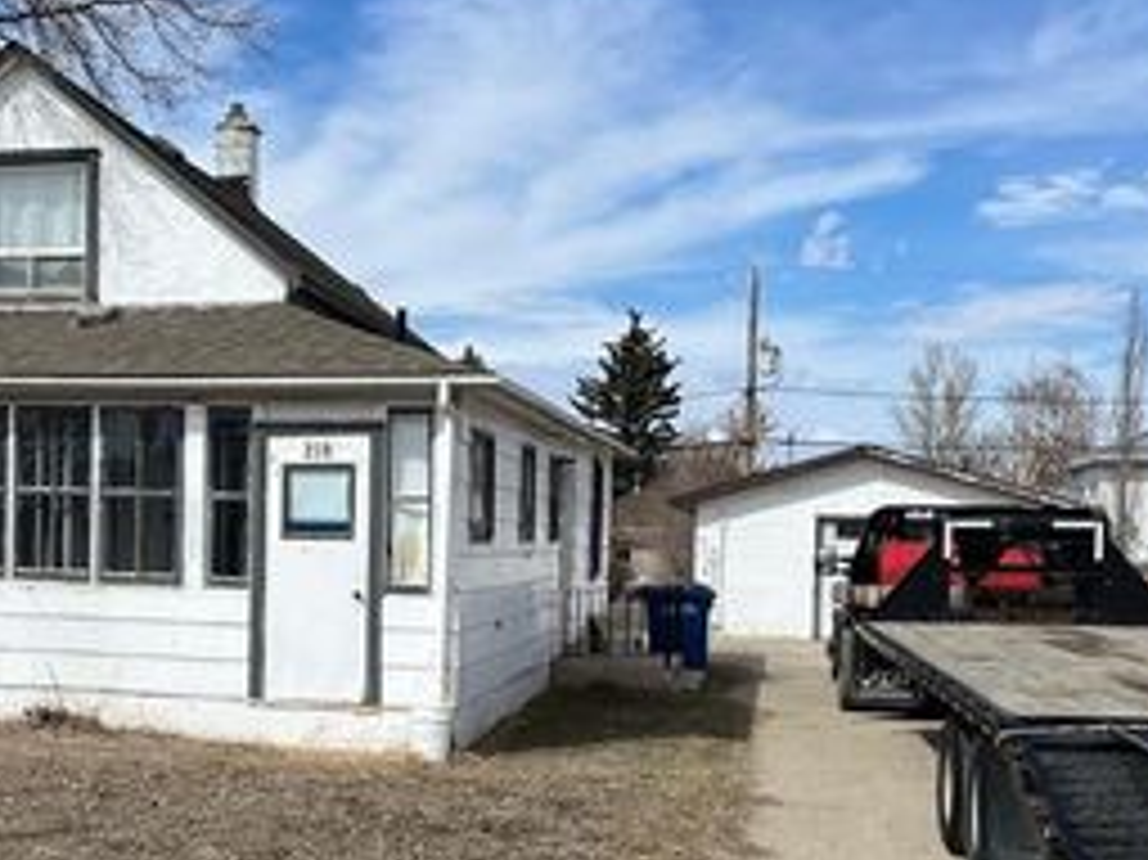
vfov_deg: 28.1
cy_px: 642
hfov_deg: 36.4
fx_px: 1691
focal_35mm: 51
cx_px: 252
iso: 50
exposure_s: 1/5319
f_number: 1.6
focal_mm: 5.1
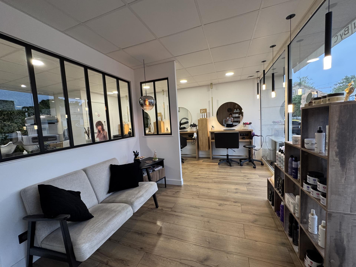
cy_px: 134
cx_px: 178
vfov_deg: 85.7
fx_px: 144
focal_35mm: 14
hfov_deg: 102.1
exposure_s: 1/100
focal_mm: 2.22
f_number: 2.2
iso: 160
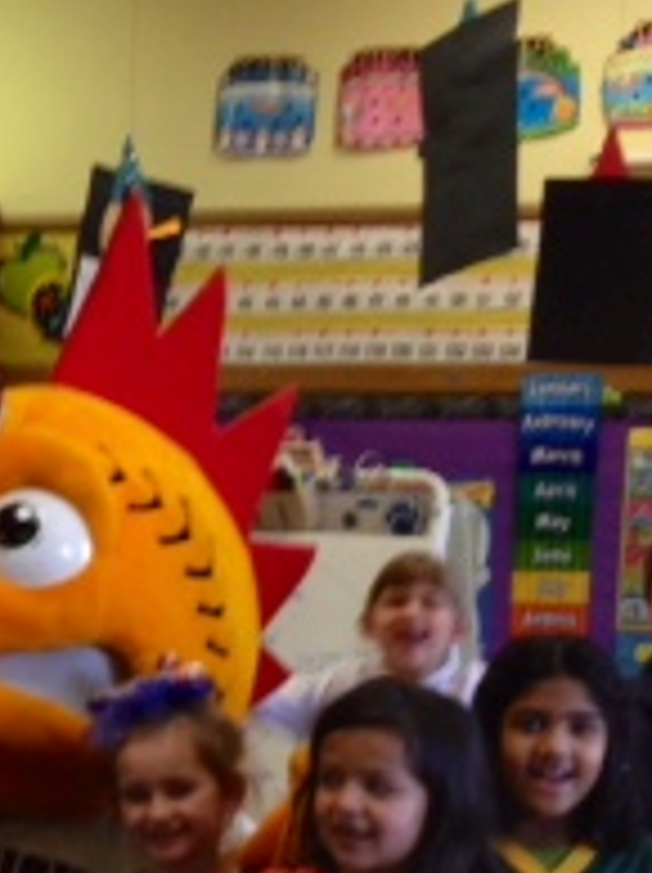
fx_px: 2743
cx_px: -153
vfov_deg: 17.8
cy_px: 806
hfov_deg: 13.2
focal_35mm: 109
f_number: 2.4
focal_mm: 4.12
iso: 50
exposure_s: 1/23
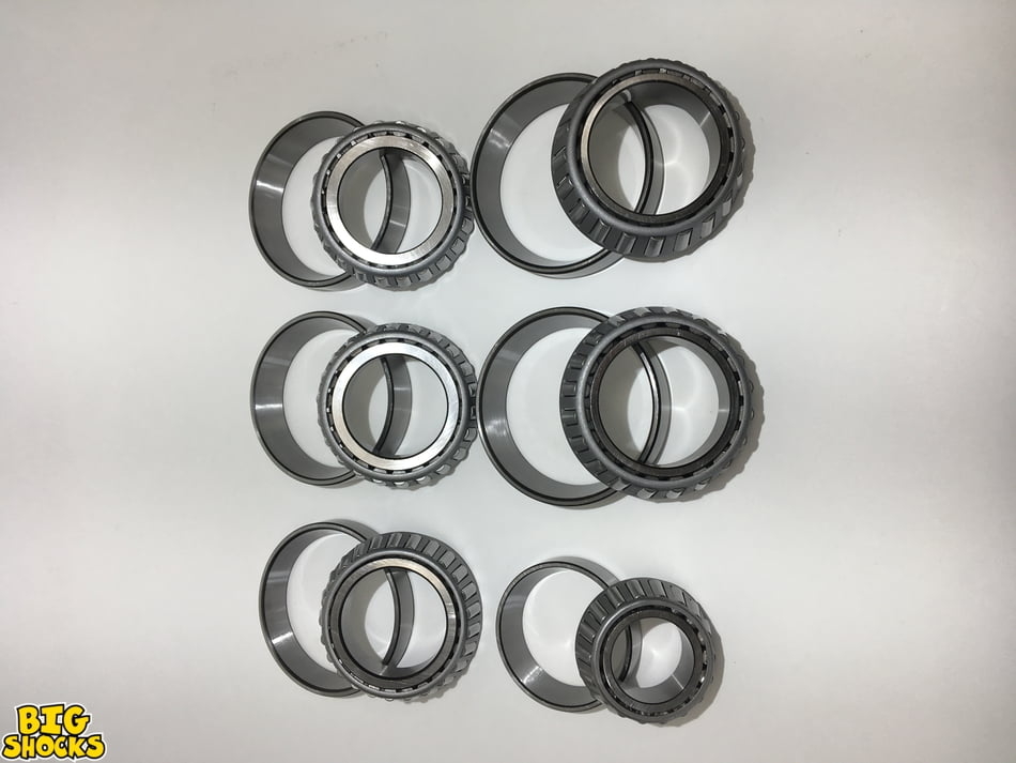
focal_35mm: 29
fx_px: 851
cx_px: 508
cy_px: 382
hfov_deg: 61.6
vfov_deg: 48.2
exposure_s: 1/185
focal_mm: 4.15
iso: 25
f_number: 2.2
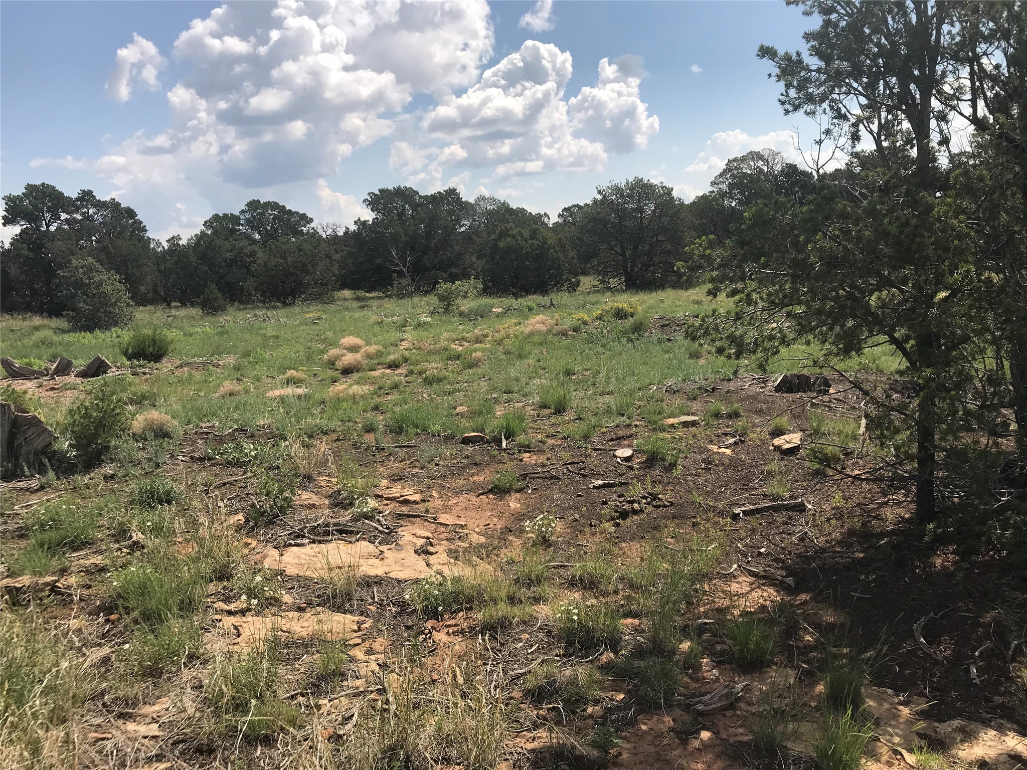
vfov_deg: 49.7
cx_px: 514
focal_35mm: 28
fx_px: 831
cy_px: 385
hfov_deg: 63.4
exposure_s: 1/3425
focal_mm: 3.99
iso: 20
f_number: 1.8
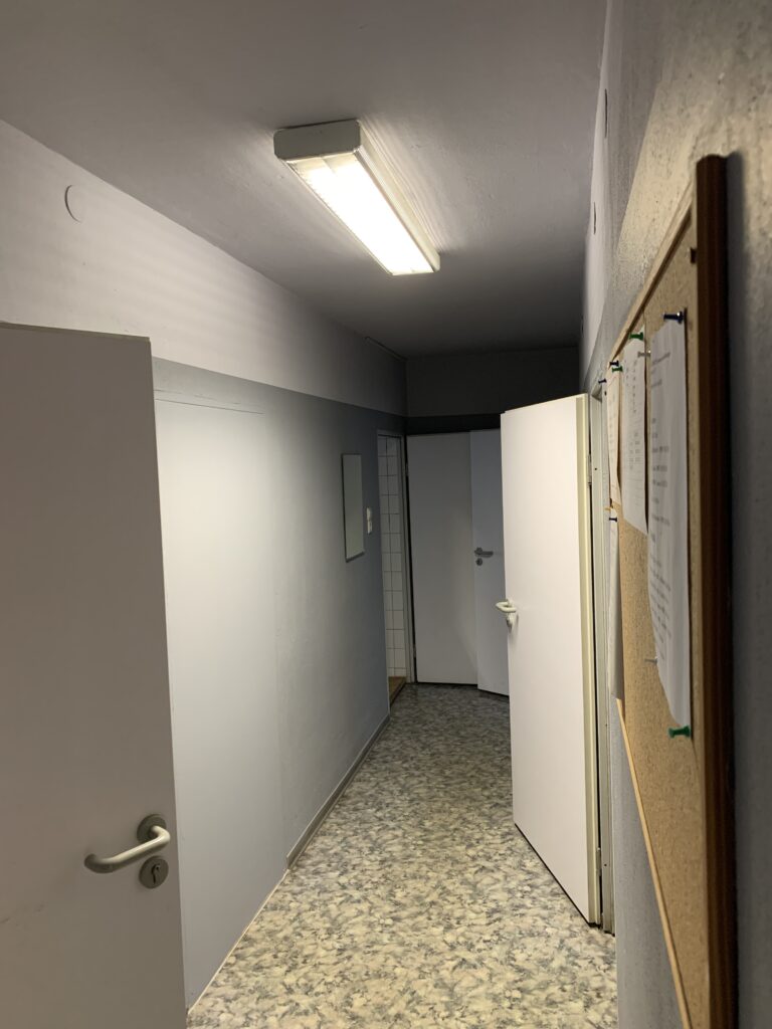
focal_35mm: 26
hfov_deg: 53.1
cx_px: 386
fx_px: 773
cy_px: 514
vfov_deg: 67.3
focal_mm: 4.25
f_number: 1.8
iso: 250
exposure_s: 1/60
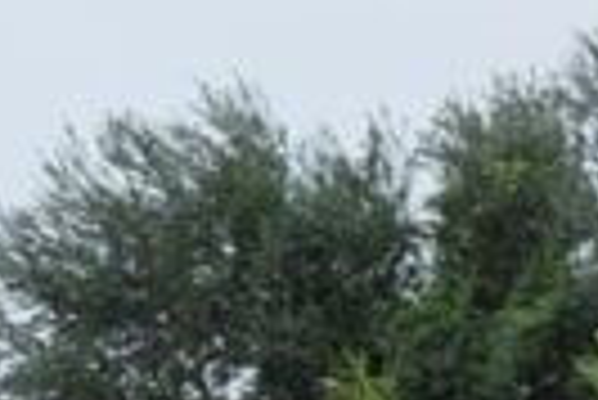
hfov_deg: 6.7
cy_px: 1306
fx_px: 5122
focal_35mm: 308
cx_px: 373
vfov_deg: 4.3
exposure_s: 1/200
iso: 640
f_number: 8
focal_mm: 26.4
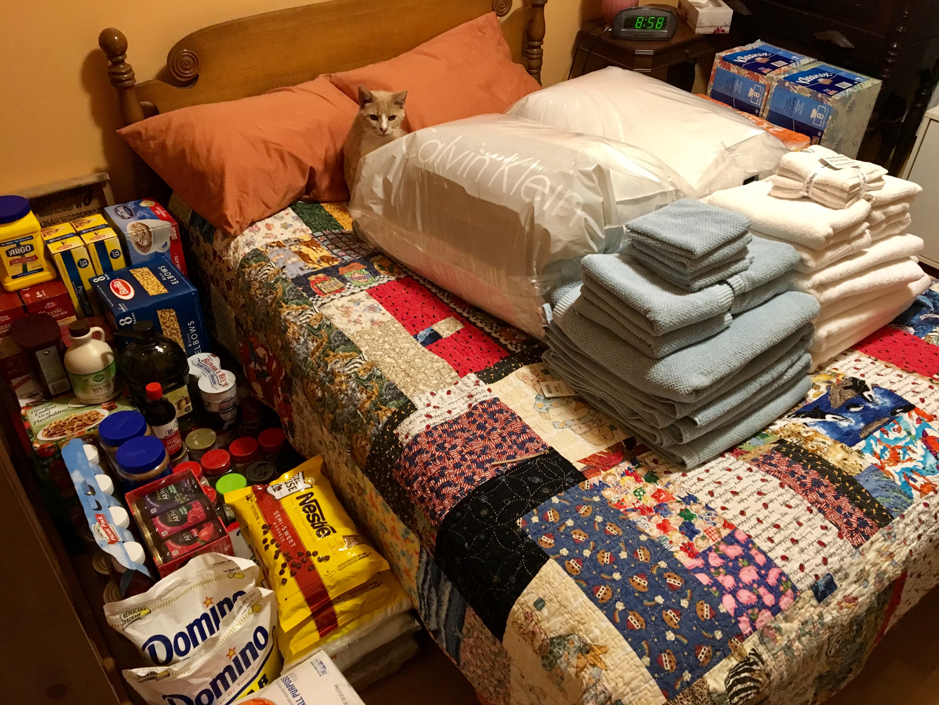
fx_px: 787
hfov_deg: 61.7
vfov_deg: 48.2
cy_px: 352
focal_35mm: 29
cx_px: 470
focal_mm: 4.15
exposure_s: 1/24
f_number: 2.2
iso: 200
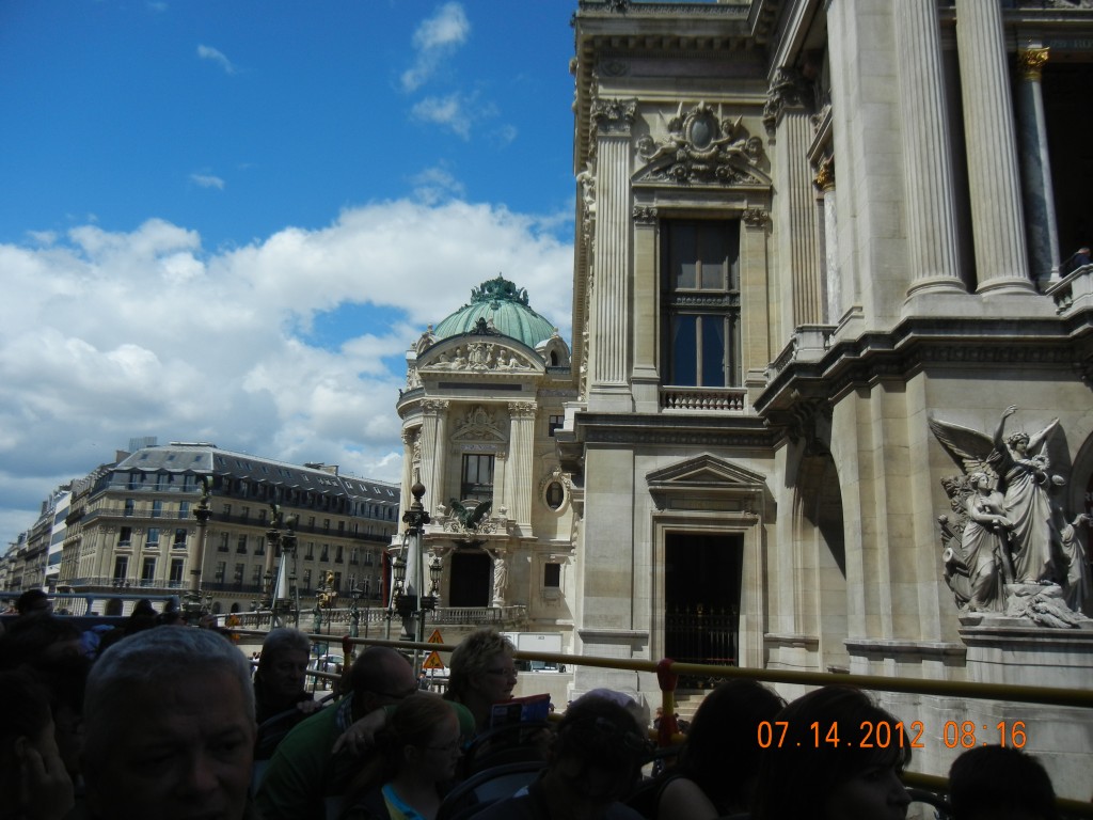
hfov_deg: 60.0
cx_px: 546
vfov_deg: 46.8
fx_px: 947
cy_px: 410
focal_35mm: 30
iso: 160
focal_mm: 5.4
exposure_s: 1/700
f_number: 7
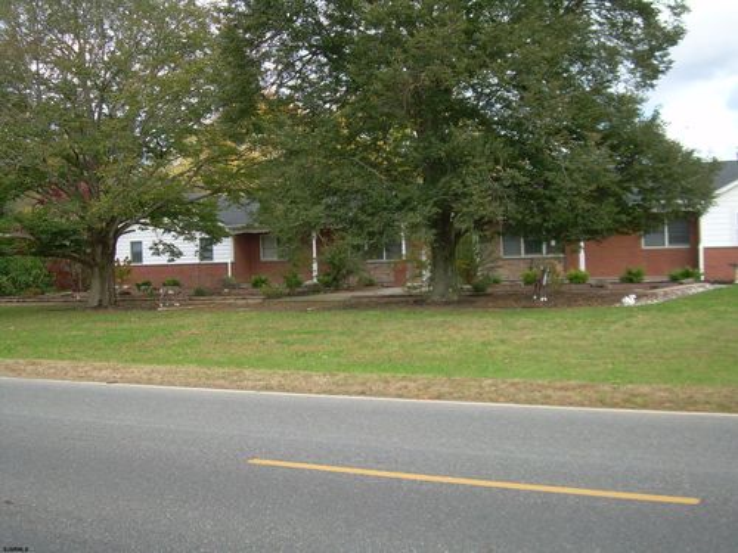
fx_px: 1002
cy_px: 276
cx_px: 369
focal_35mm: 47
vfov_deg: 30.9
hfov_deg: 40.4
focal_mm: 7.7
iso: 50
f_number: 3
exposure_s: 1/229
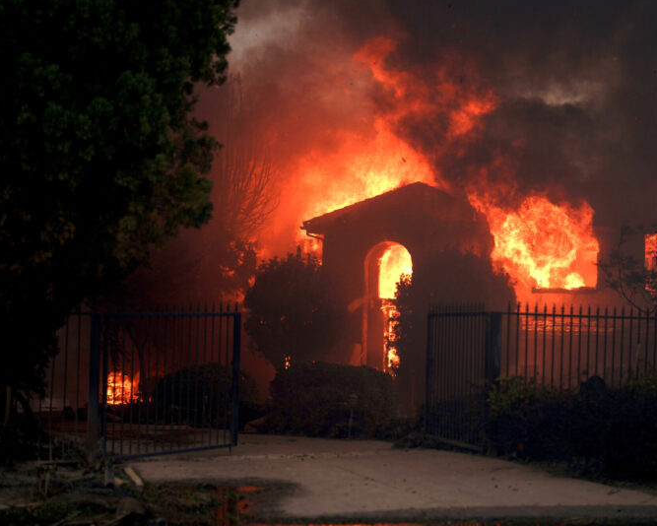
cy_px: 287
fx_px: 1400
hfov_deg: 26.3
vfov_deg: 21.3
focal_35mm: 72
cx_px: 407
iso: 50
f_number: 1.2
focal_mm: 50
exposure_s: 1/1600
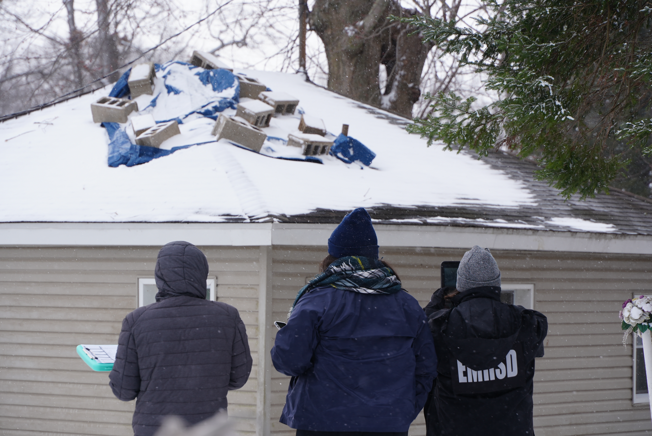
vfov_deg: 10.4
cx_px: 326
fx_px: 2392
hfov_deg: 15.5
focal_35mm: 132
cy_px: 218
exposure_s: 1/250
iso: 80
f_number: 6.3
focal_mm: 132
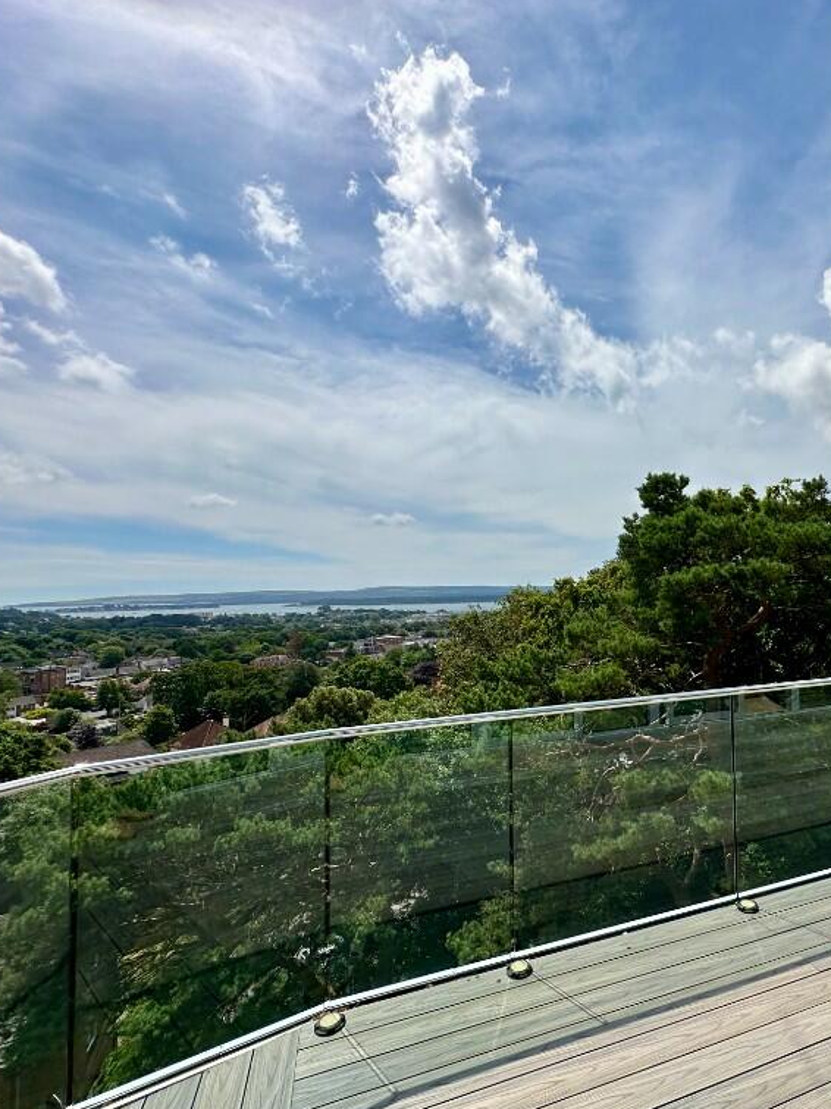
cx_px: 614
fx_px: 608
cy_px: 560
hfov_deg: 64.9
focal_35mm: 19
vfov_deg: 84.7
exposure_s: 1/3205
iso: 50
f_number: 2.2
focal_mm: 2.22
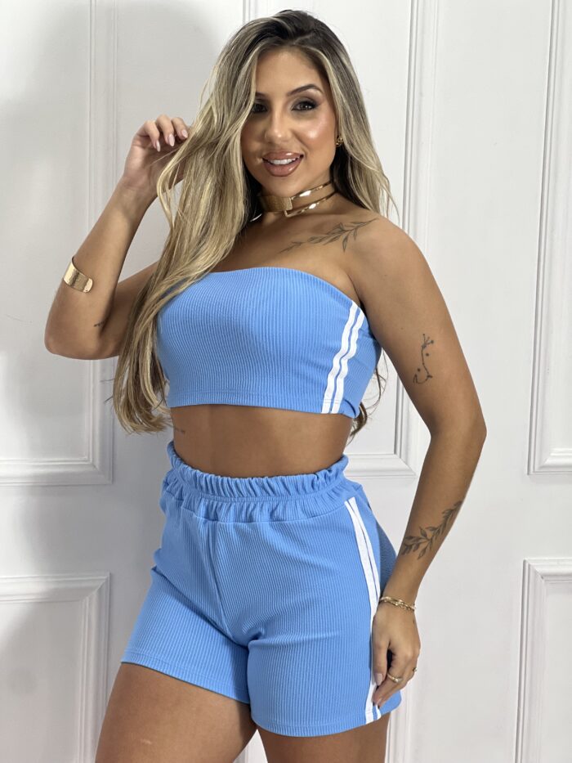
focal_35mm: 77
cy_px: 382
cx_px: 286
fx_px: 1696
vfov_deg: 25.3
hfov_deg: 19.1
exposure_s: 1/120
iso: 250
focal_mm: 9
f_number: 2.8
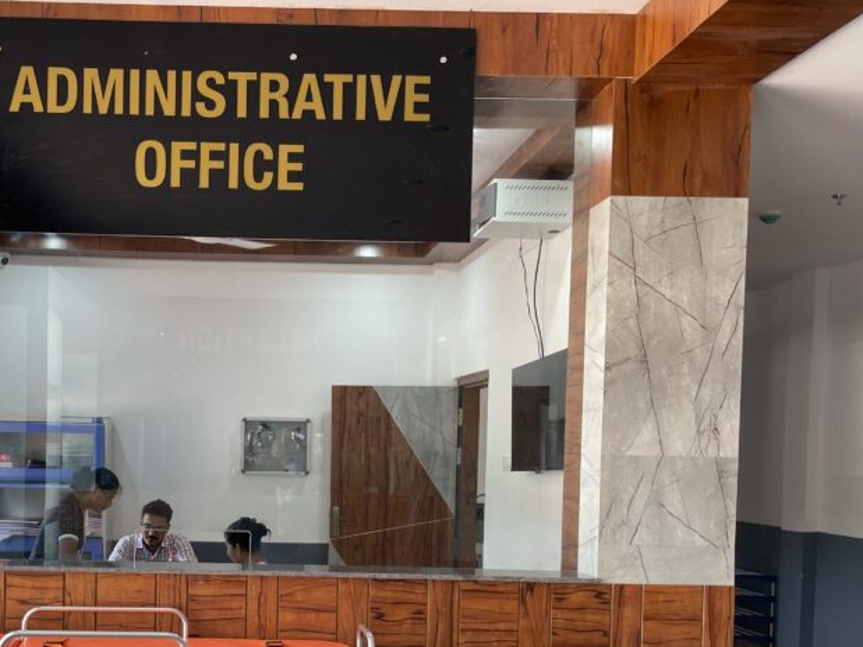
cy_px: 492
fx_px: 1072
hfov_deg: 42.8
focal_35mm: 43
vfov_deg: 32.9
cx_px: 243
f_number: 1.6
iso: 50
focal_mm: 4.2
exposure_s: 1/100
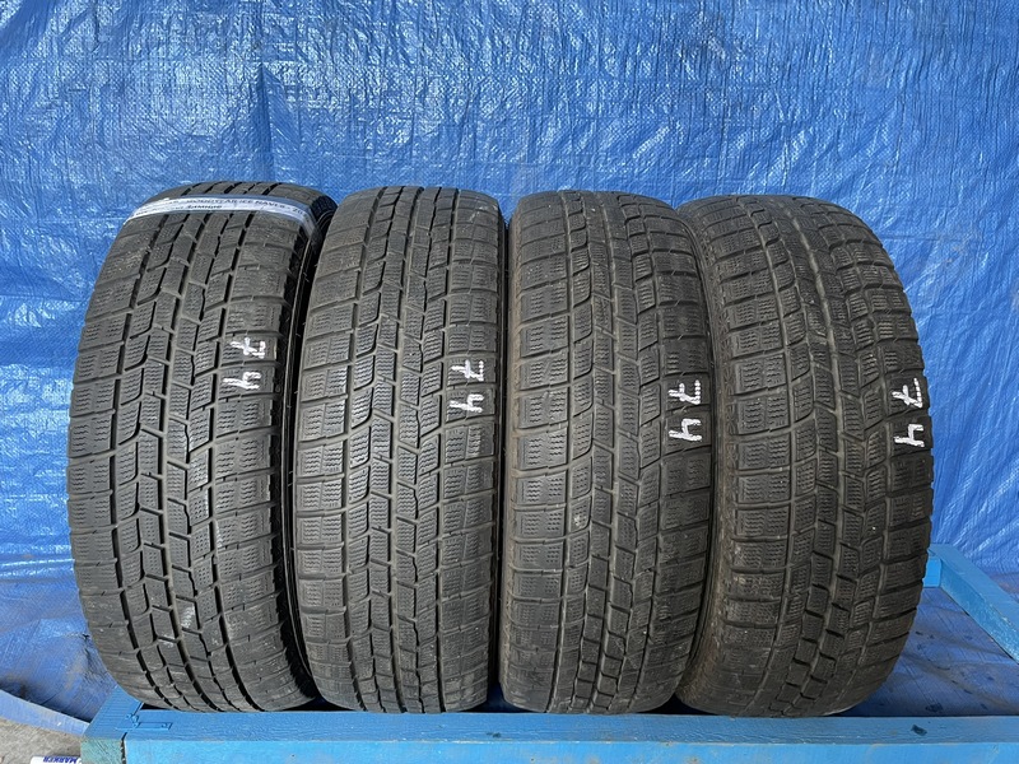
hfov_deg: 67.3
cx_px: 510
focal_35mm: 26
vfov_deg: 53.1
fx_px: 765
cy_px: 382
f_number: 1.6
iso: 160
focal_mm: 4.2
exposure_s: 1/60
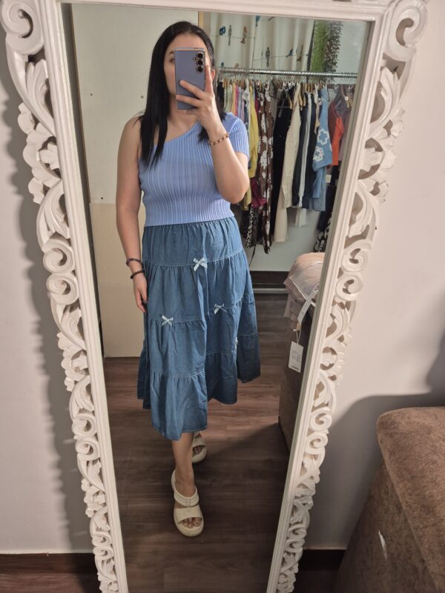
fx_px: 394
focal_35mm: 23
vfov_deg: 73.9
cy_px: 296
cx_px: 222
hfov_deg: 58.9
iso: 160
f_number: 1.8
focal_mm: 5.4
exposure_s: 1/100
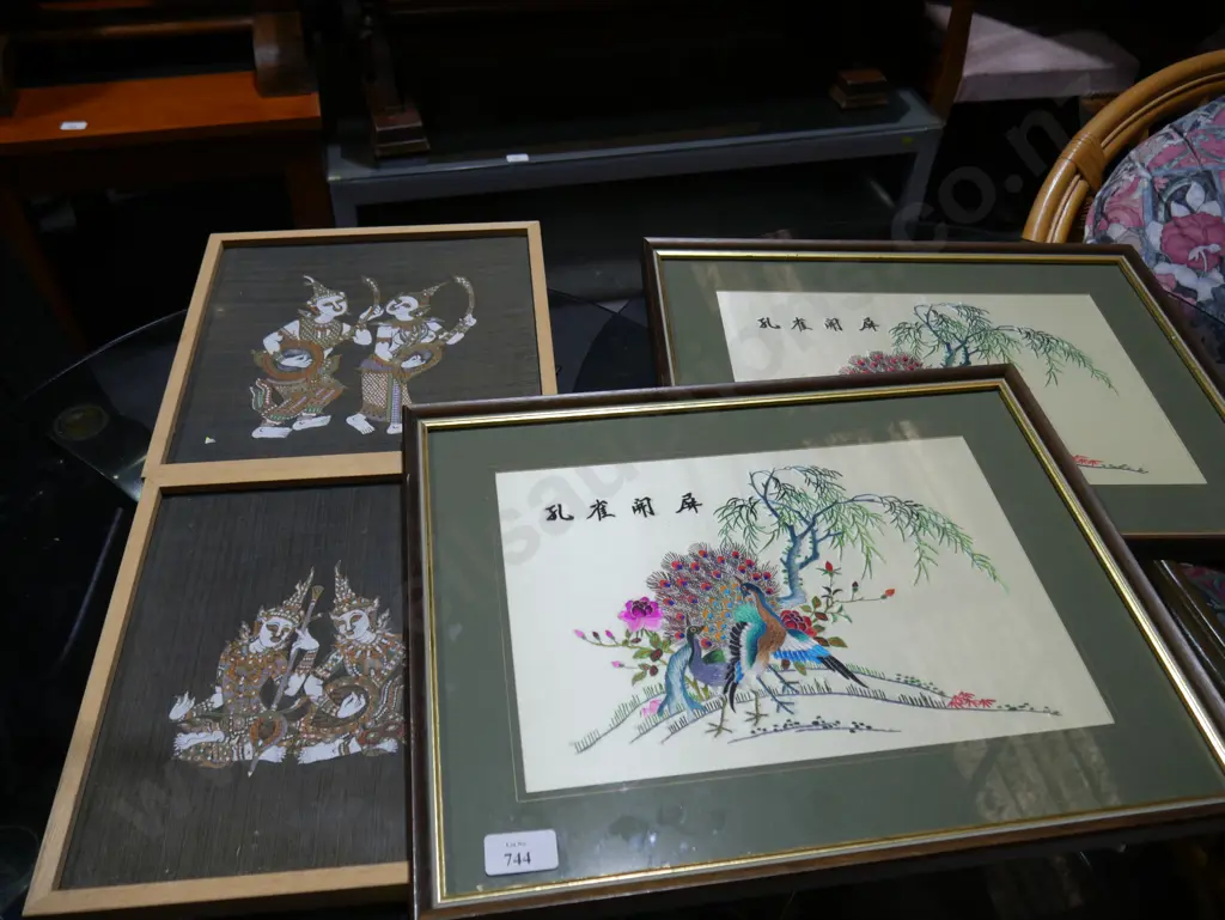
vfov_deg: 49.8
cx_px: 612
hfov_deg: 63.4
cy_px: 460
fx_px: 991
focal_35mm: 28
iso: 200
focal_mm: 14
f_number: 4
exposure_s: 1/125
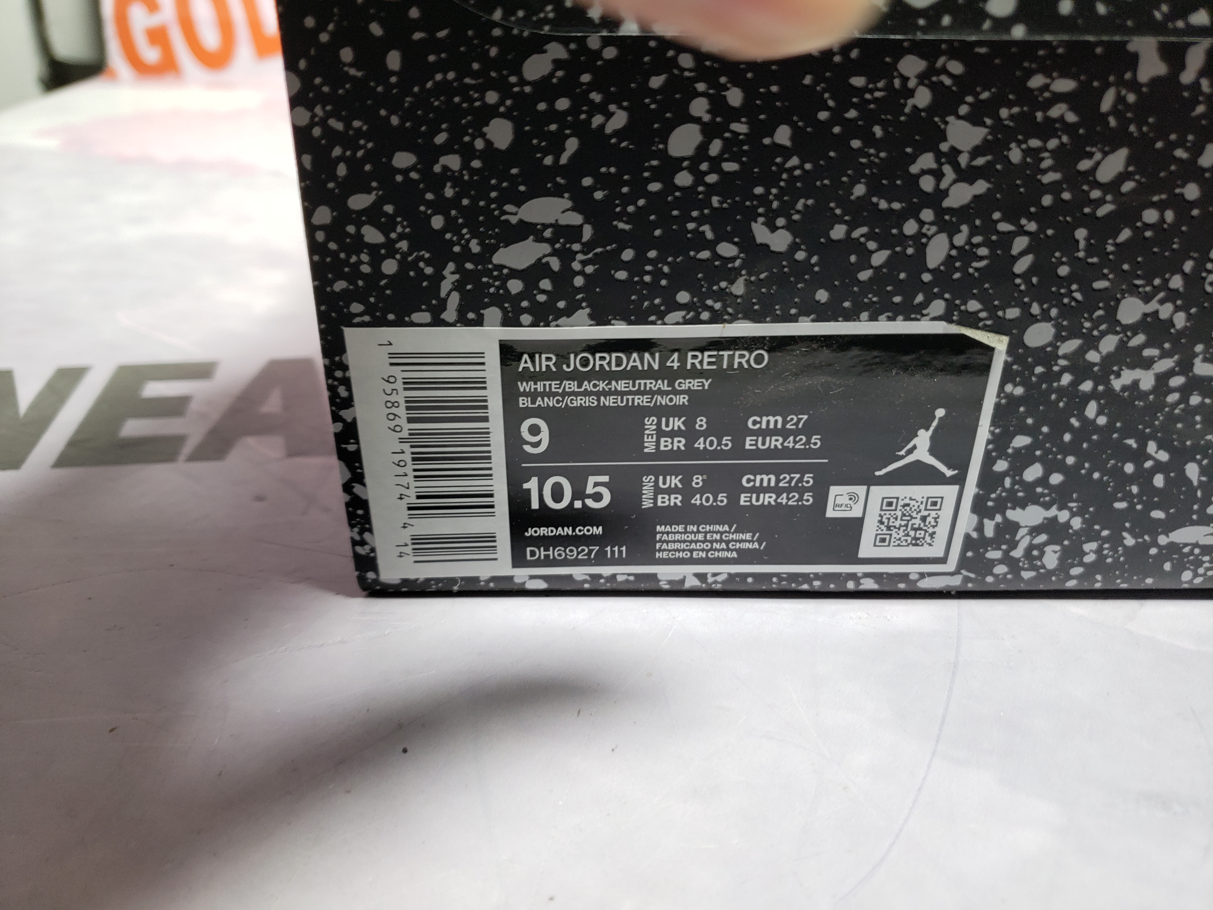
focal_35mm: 26
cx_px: 606
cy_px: 455
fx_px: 911
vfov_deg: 53.1
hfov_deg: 67.3
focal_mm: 4.3
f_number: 1.5
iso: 50
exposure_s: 1/154
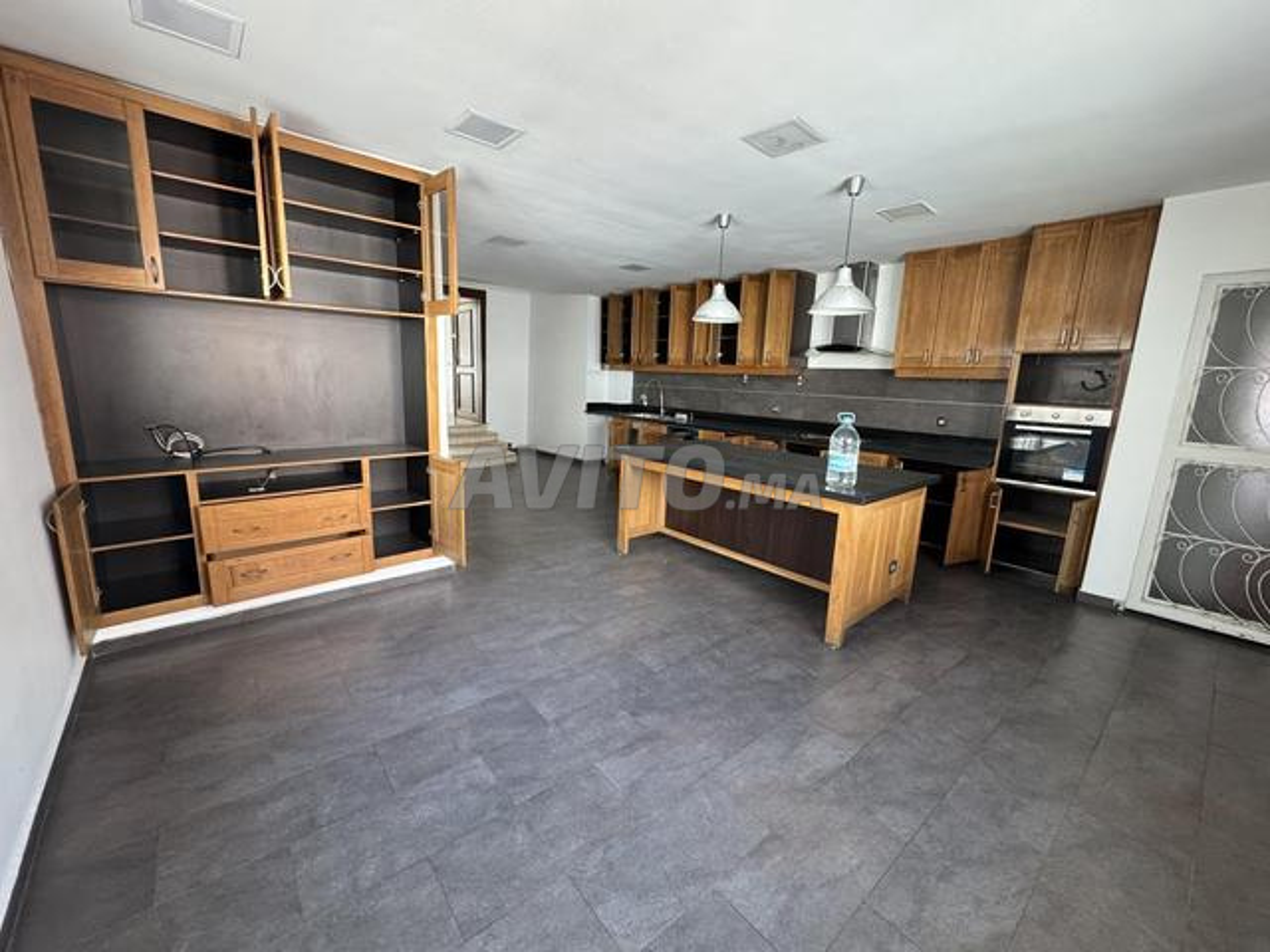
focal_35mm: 14
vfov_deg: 85.7
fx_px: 514
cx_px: 635
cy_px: 476
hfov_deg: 102.1
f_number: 2.2
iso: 250
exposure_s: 1/99
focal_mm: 2.22
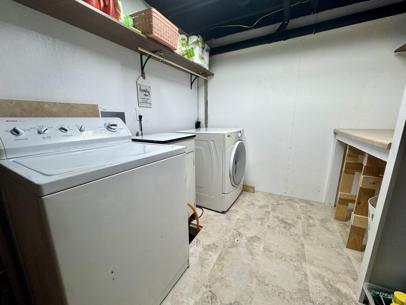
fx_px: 164
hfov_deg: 102.1
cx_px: 203
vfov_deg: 85.7
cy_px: 152
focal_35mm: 14
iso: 160
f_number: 2.2
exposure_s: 1/120
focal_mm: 2.22
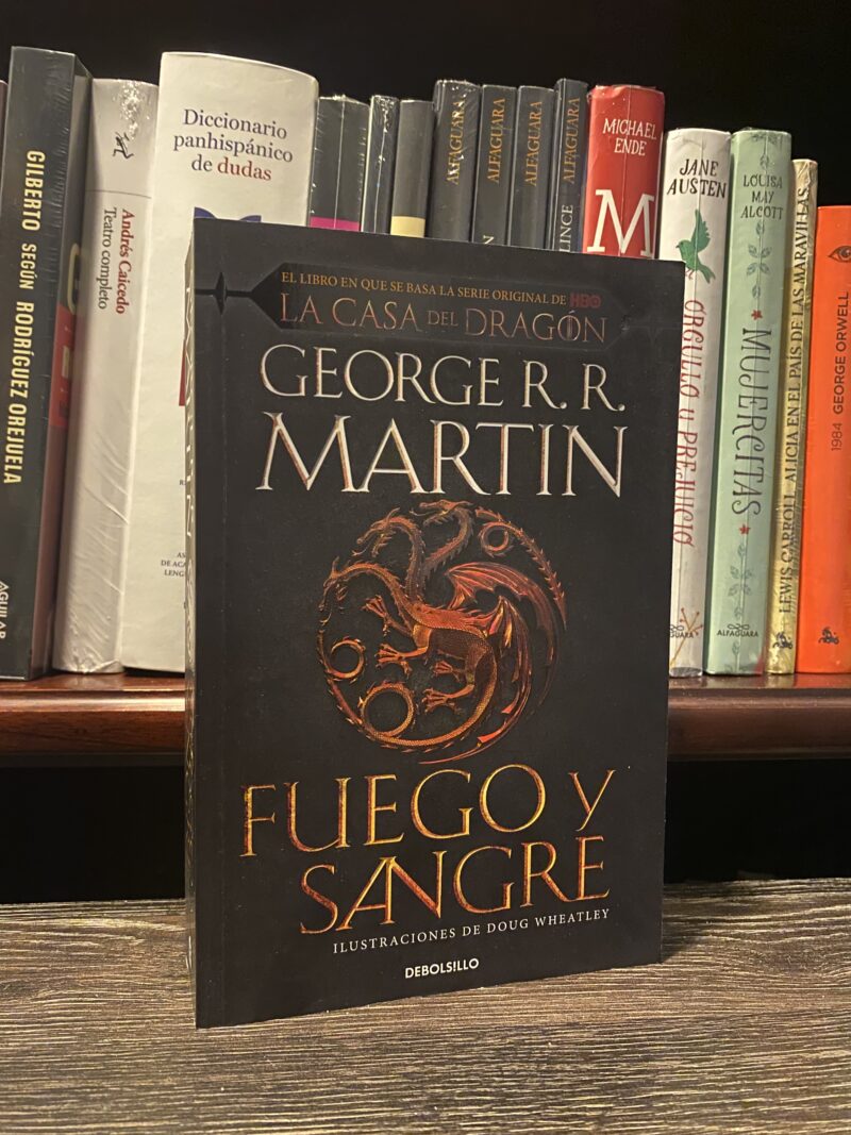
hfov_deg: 53.1
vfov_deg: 67.3
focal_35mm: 26
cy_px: 568
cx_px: 426
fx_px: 852
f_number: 1.8
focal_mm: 4.25
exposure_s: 1/15
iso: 1600
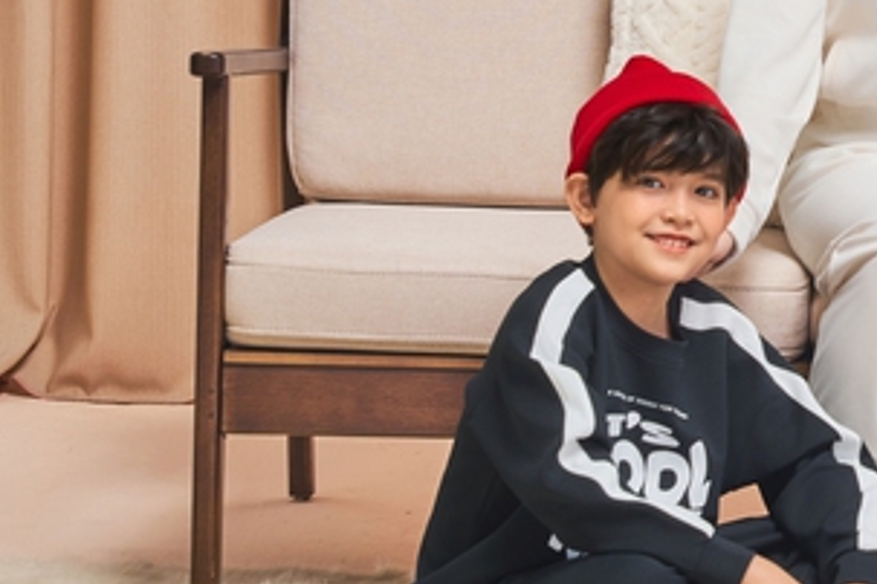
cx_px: 1181
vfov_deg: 6.1
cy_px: -27
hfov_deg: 9.1
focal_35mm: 223
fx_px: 5432
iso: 125
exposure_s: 1/160
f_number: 9
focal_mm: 67.6
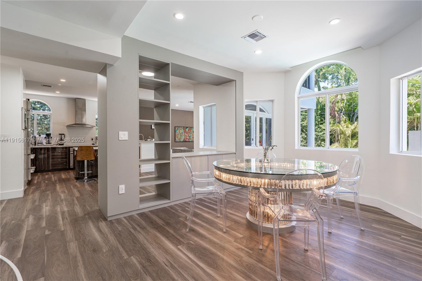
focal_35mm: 17
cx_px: 211
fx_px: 199
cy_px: 140
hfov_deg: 93.3
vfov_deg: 70.4
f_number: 8
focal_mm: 17
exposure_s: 1/30
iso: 200
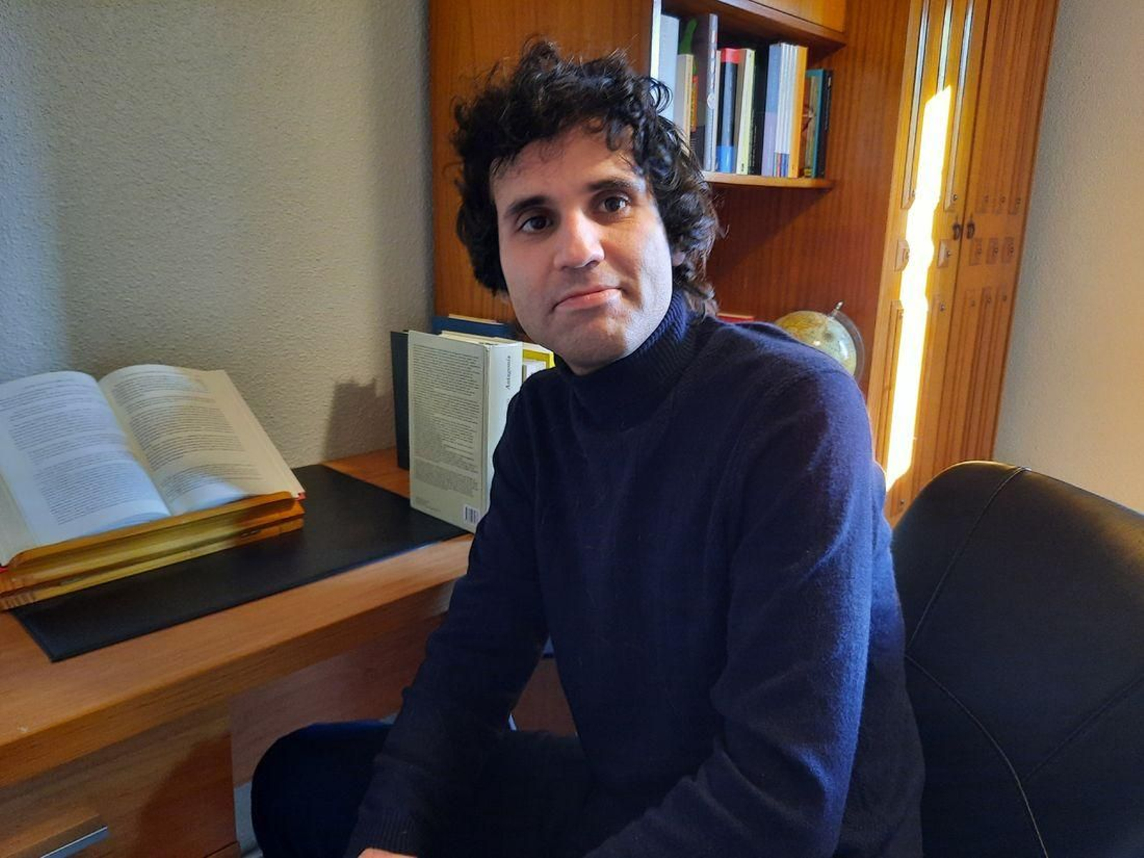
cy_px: 429
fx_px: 826
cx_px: 572
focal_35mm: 25
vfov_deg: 54.9
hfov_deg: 69.4
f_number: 2
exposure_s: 1/25
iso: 320
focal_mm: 4.6
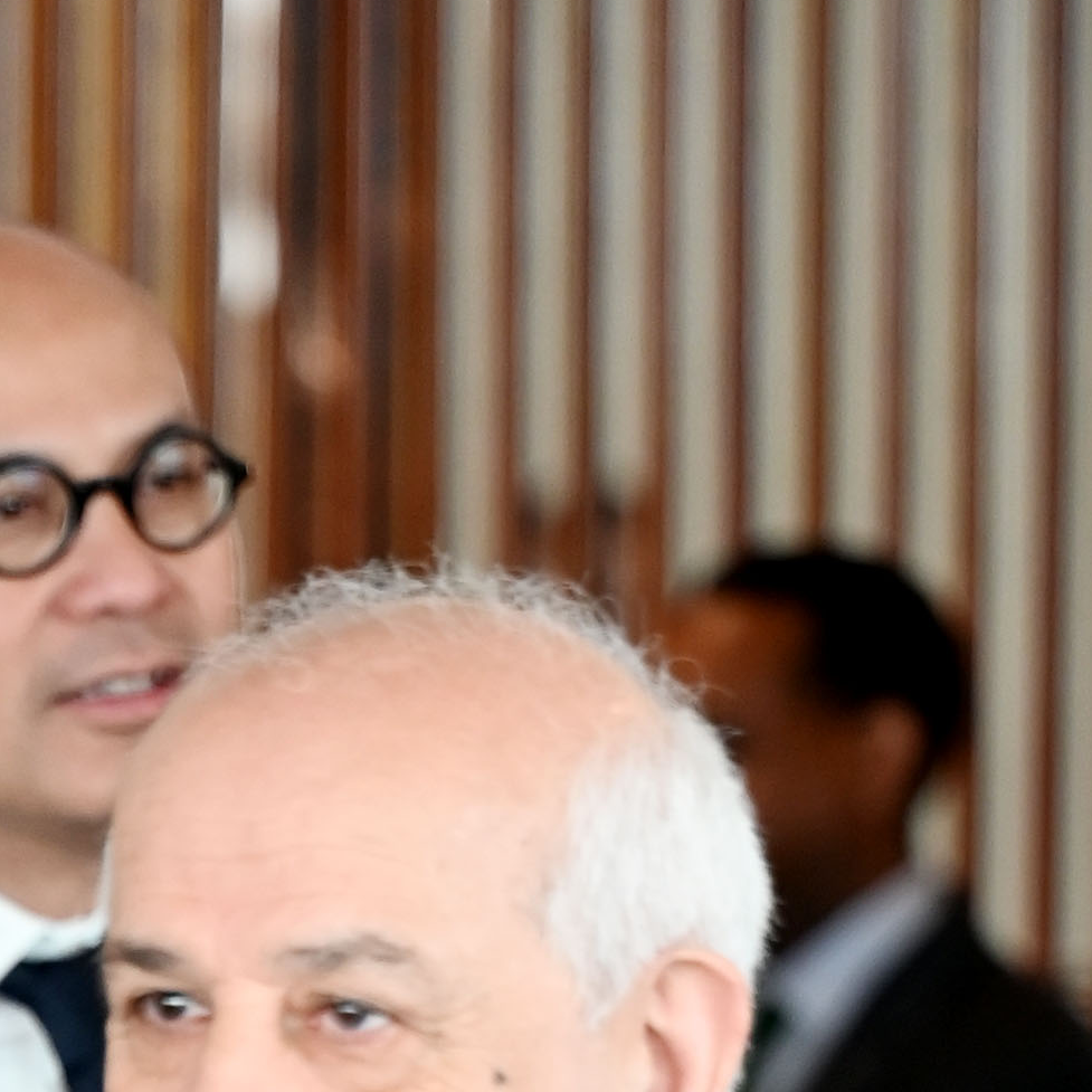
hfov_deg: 3.2
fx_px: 19523
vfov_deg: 3.2
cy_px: 2585
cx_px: -390
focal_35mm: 547
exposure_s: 1/125
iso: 900
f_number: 2.8
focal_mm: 104
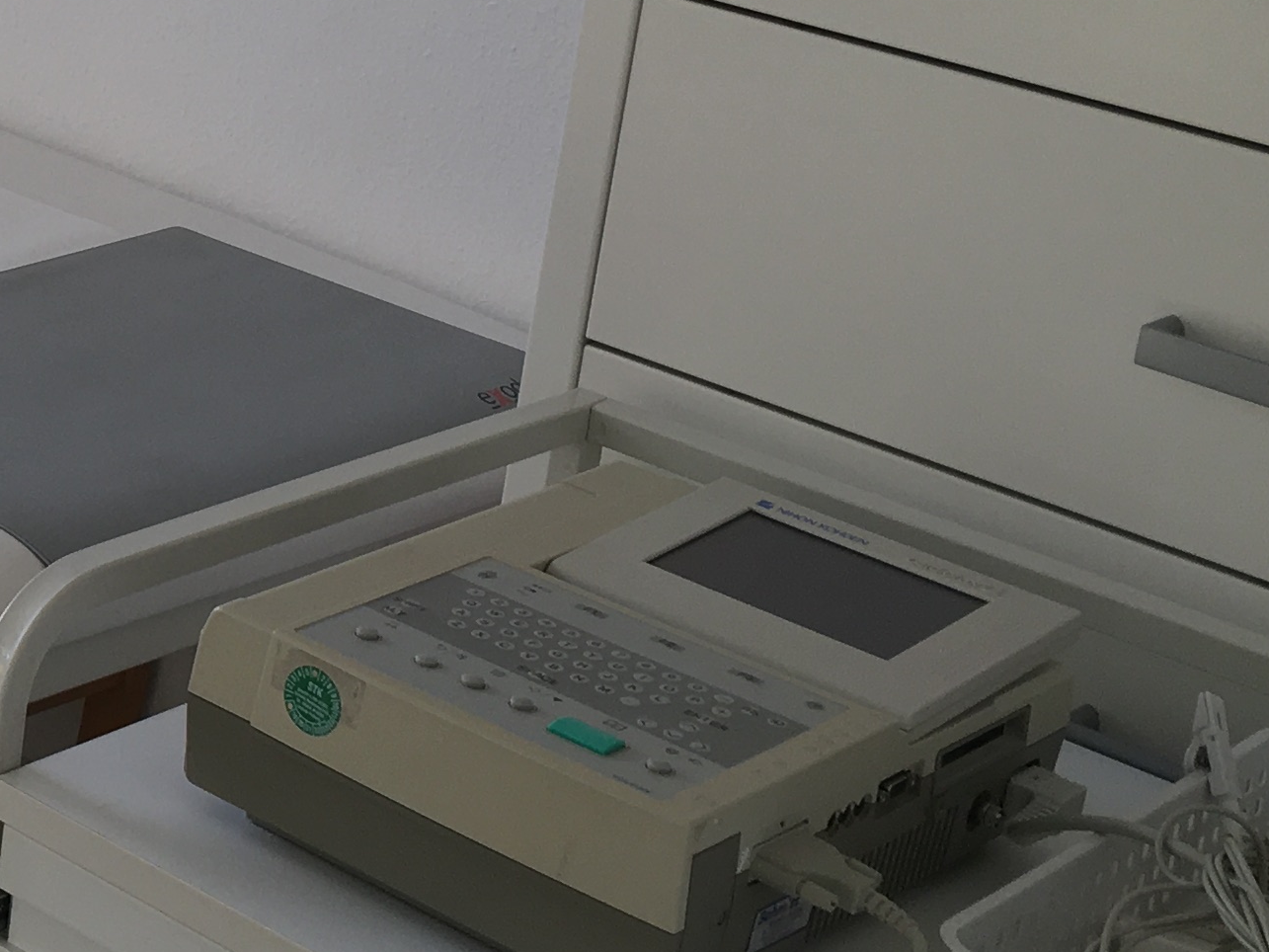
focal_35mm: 91
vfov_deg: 16.1
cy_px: 119
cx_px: -492
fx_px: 3336
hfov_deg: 19.4
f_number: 2.2
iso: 25
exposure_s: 1/100
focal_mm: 4.15
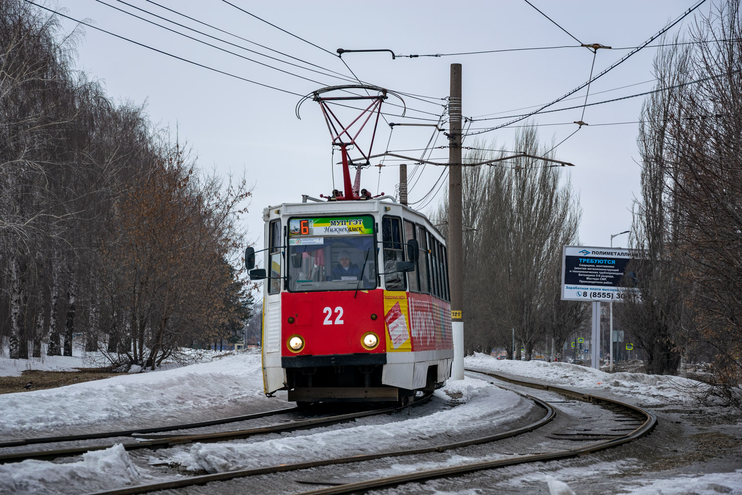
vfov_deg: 13.0
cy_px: 248
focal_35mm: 105
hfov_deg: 19.5
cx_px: 371
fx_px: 2164
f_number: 5.3
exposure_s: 1/800
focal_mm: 70
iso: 100
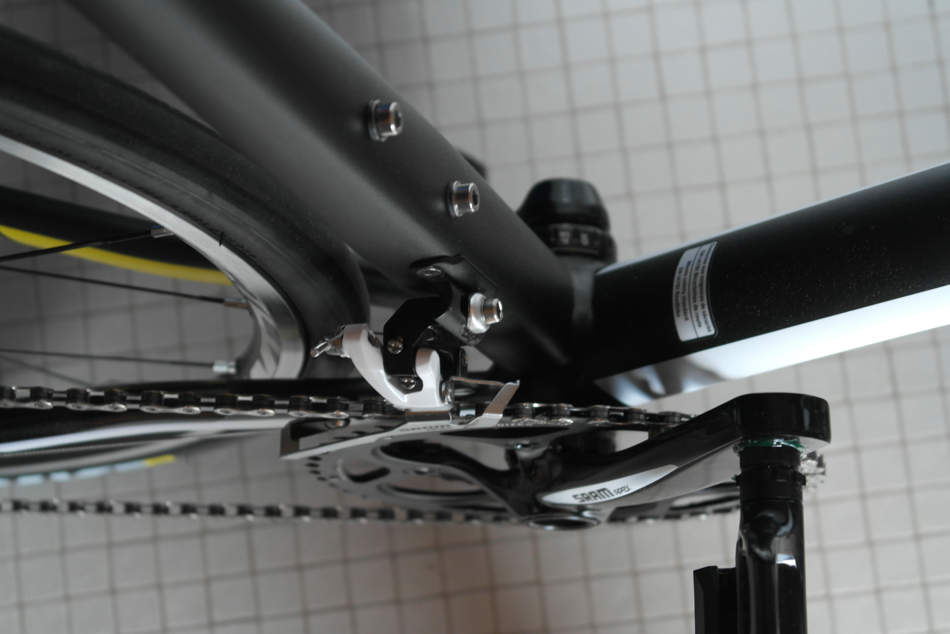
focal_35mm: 77
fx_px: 2032
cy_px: 317
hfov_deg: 26.3
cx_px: 475
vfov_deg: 17.7
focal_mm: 50
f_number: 5.6
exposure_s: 1/40
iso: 400
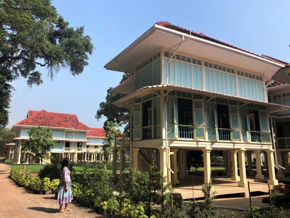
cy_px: 109
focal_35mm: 28
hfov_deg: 63.4
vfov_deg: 49.7
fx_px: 235
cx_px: 145
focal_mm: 3.99
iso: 20
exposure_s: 1/1548
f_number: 1.8
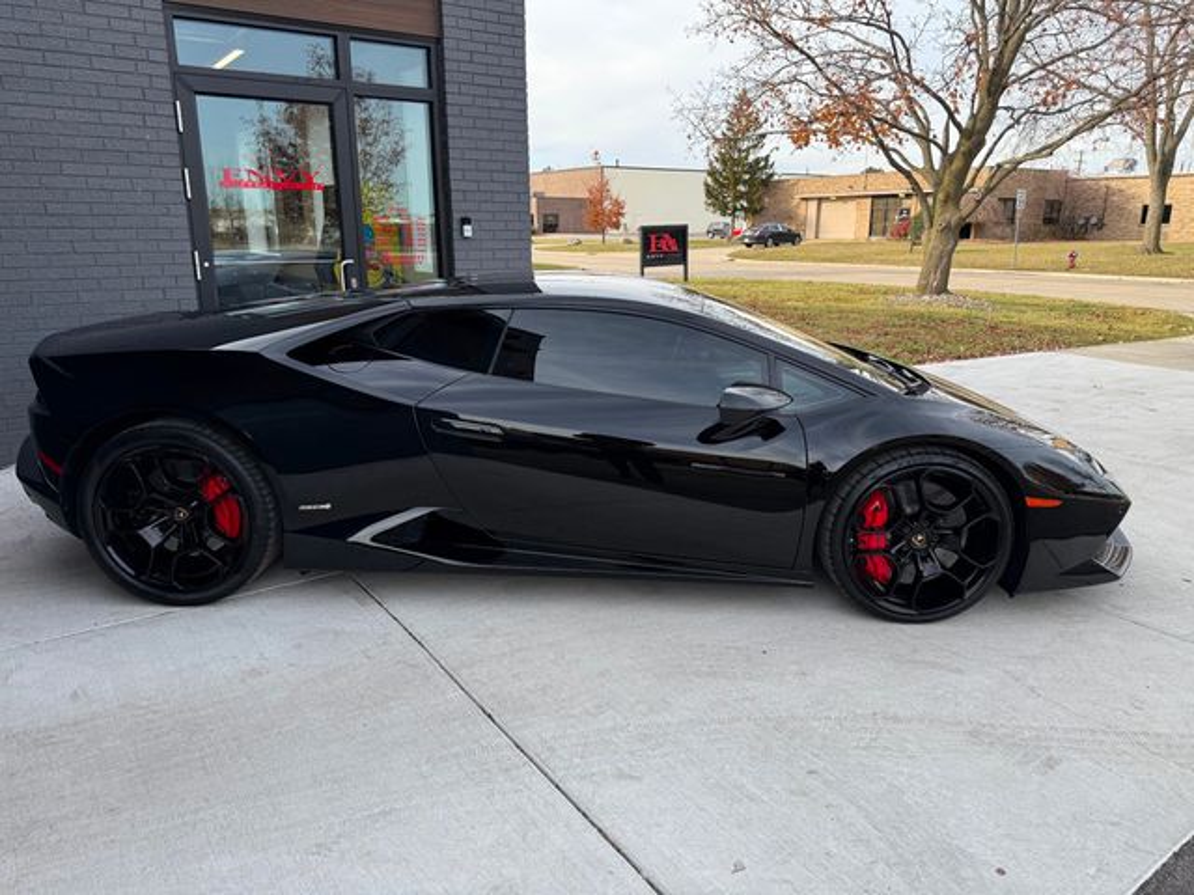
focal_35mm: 24
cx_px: 597
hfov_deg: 71.6
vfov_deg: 56.8
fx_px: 828
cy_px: 448
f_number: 1.78
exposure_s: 1/1337
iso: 100
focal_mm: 6.76
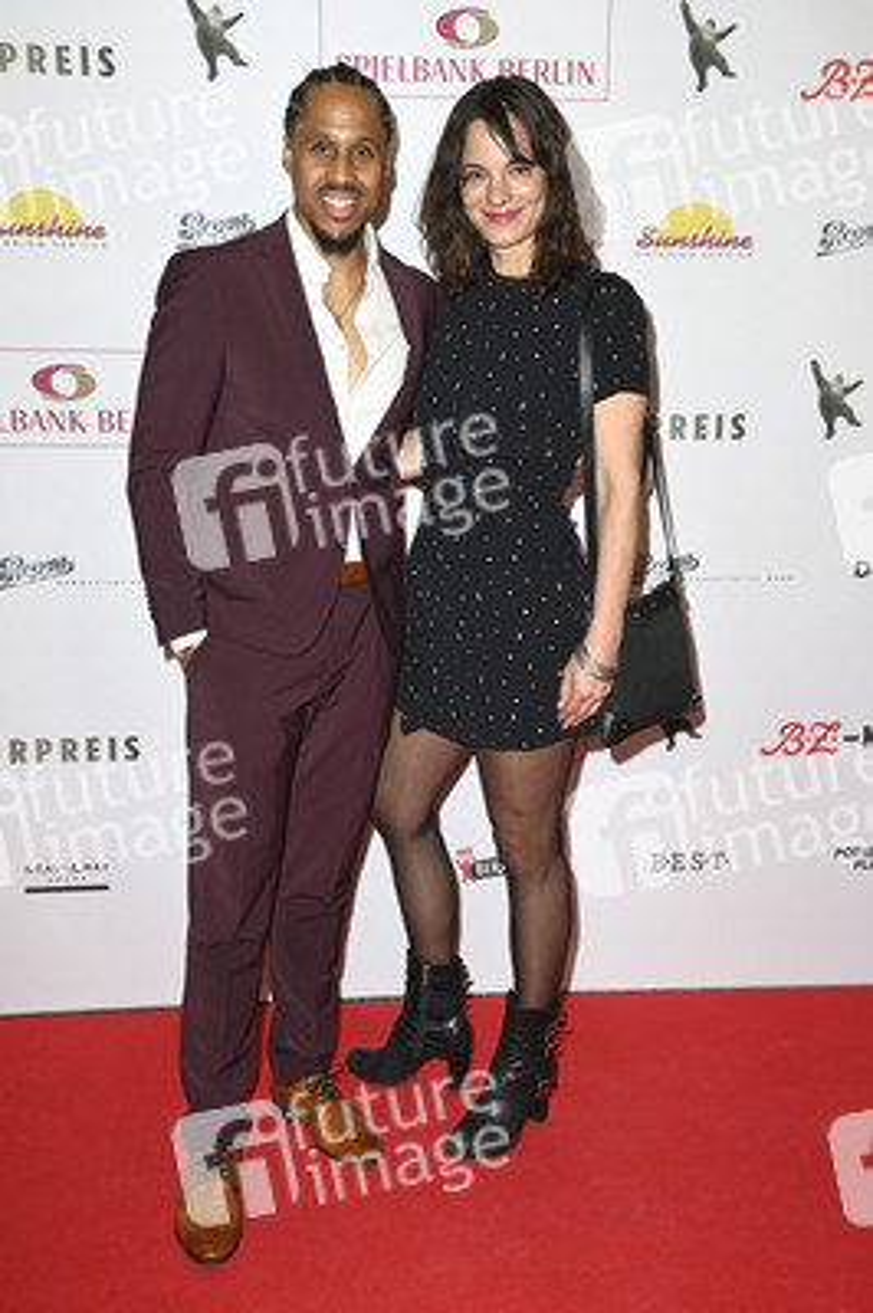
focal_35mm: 44
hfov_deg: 30.5
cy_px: 656
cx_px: 436
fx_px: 1603
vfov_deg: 44.5
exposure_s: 1/250
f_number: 5.6
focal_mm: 44
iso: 500
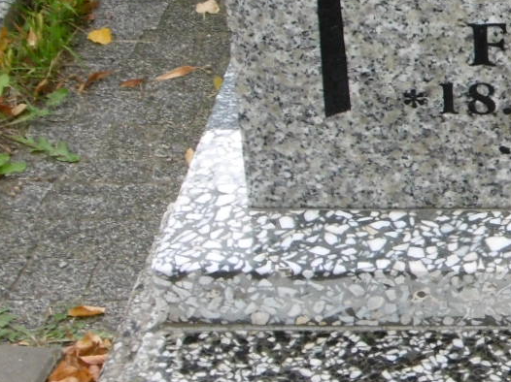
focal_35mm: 148
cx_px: 757
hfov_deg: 12.7
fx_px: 2184
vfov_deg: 9.9
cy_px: -35
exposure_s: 1/100
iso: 100
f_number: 3.7
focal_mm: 6.8
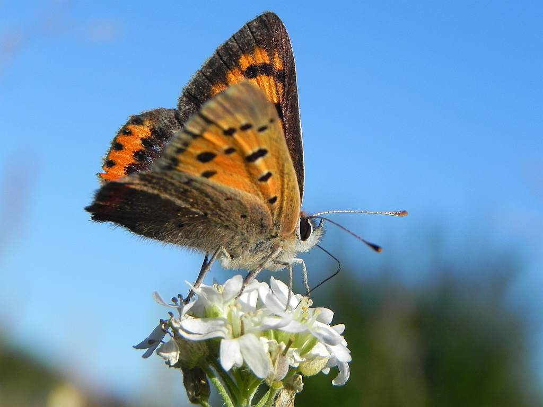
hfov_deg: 18.7
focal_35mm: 105
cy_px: 204
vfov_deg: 14.1
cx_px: 272
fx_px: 1647
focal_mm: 18.8
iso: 160
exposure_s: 1/629
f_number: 5.6
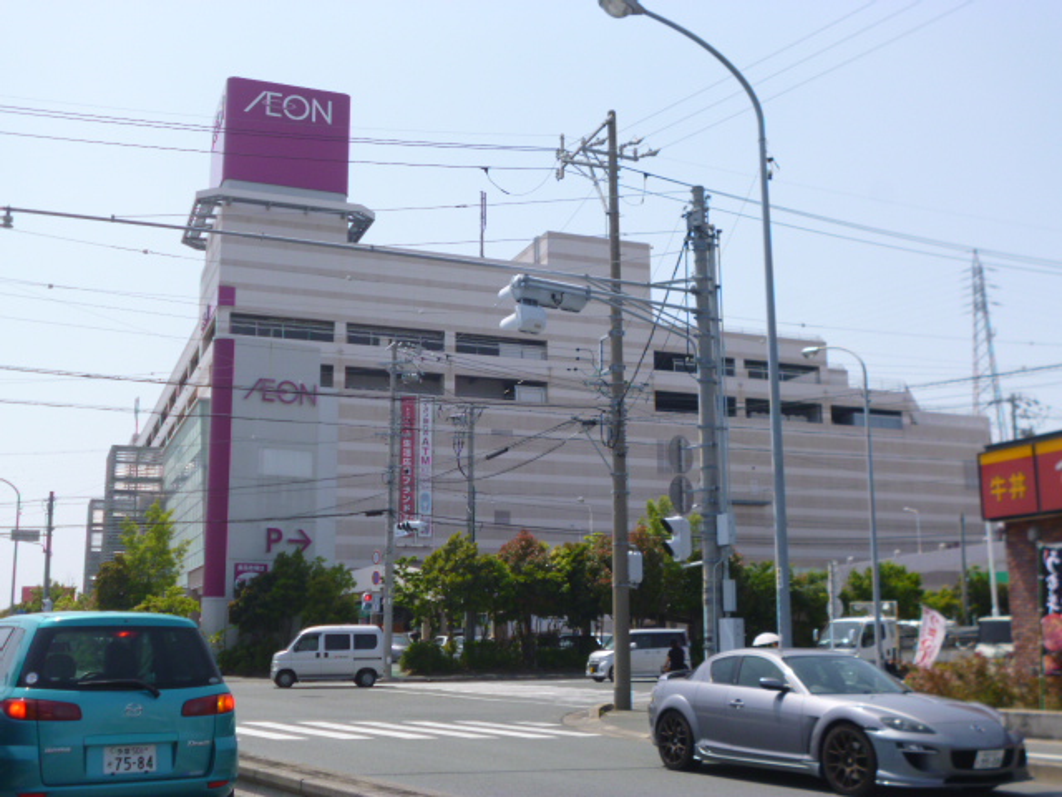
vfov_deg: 37.7
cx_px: 531
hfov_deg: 49.0
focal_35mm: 38
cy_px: 398
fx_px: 1166
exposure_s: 1/1300
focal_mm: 6.8
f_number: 3.2
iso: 100
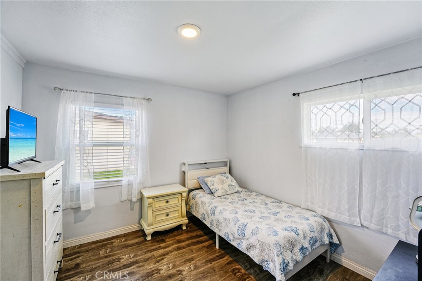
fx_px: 164
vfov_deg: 81.2
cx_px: 211
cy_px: 140
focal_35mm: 14
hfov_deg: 104.3
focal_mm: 14
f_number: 9
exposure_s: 1/30
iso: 400
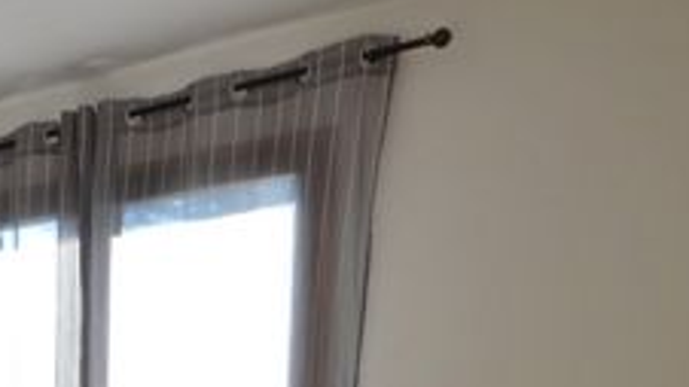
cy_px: 634
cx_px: -20
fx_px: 895
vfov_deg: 19.9
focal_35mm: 49
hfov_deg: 37.1
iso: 400
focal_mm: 10
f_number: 9
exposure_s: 1/80
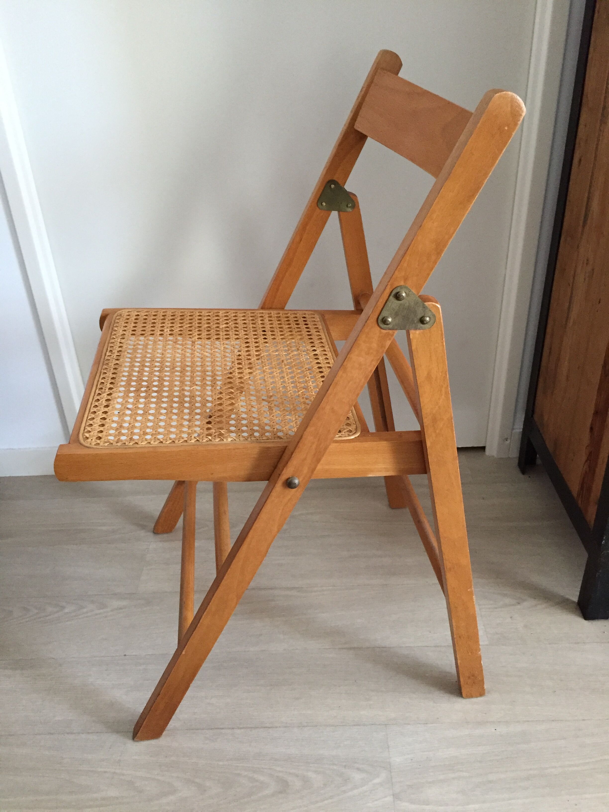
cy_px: 406
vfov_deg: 61.7
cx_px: 304
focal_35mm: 29
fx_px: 680
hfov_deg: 48.2
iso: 250
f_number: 2.2
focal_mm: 4.15
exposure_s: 1/33
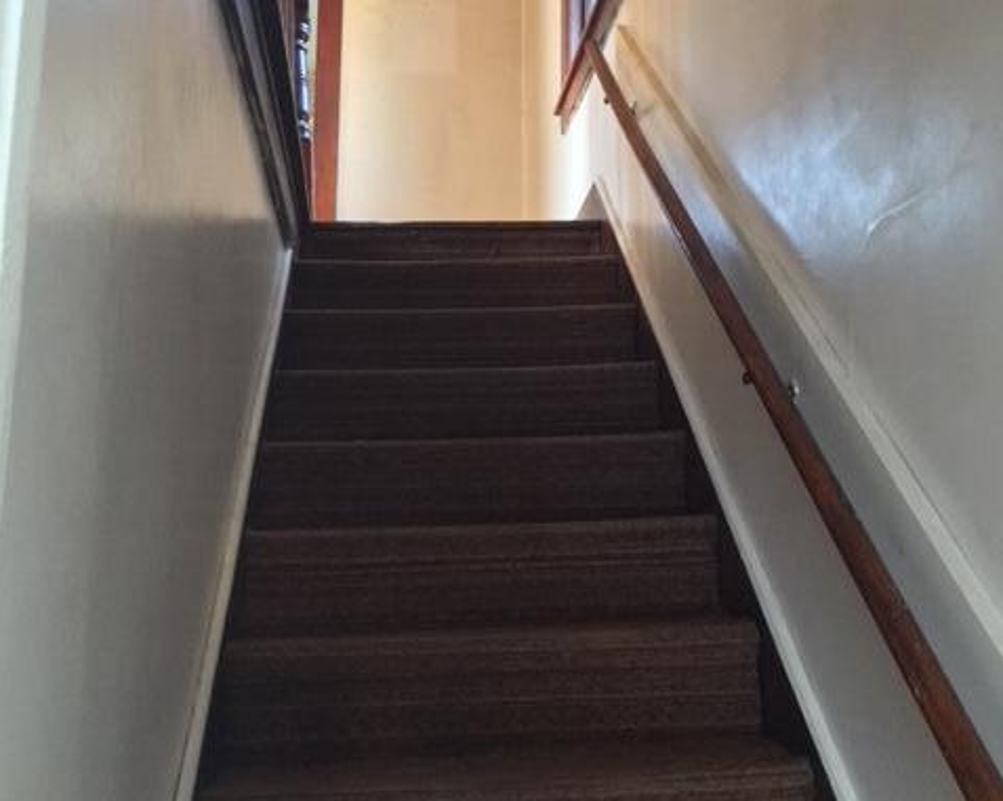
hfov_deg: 48.0
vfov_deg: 39.1
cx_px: 503
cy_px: 370
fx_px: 1127
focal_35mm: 38
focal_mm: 4.15
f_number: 2.2
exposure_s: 1/15
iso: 400
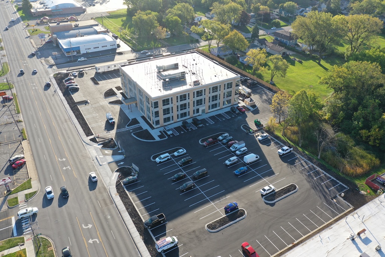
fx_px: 299
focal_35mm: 28
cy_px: 128
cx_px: 192
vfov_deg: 46.4
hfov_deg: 65.5
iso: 100
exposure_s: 1/200
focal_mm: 10.26
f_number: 5
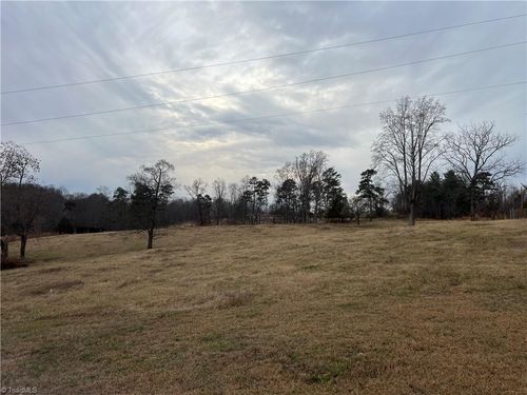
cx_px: 264
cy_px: 198
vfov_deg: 53.1
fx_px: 396
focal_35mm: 26
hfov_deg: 67.3
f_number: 1.5
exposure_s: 1/339
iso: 50
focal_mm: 5.7
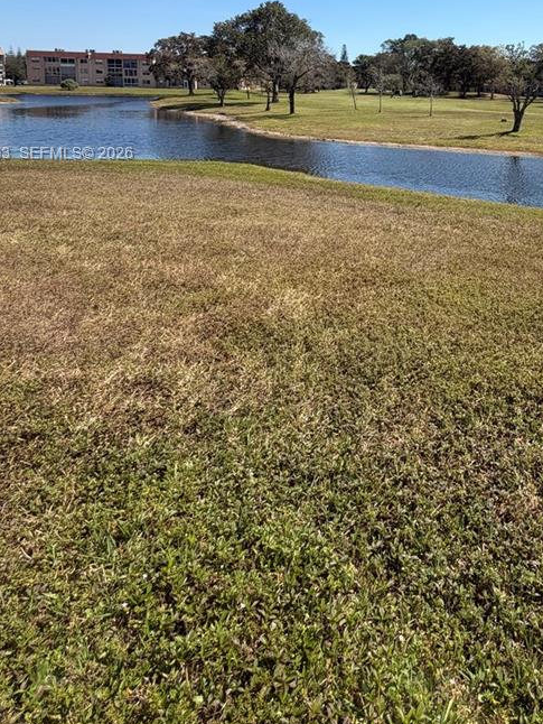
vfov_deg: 62.2
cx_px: 430
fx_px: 543
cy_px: 155
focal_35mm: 26
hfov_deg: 50.1
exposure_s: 1/770
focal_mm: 2.22
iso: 25
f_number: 2.2
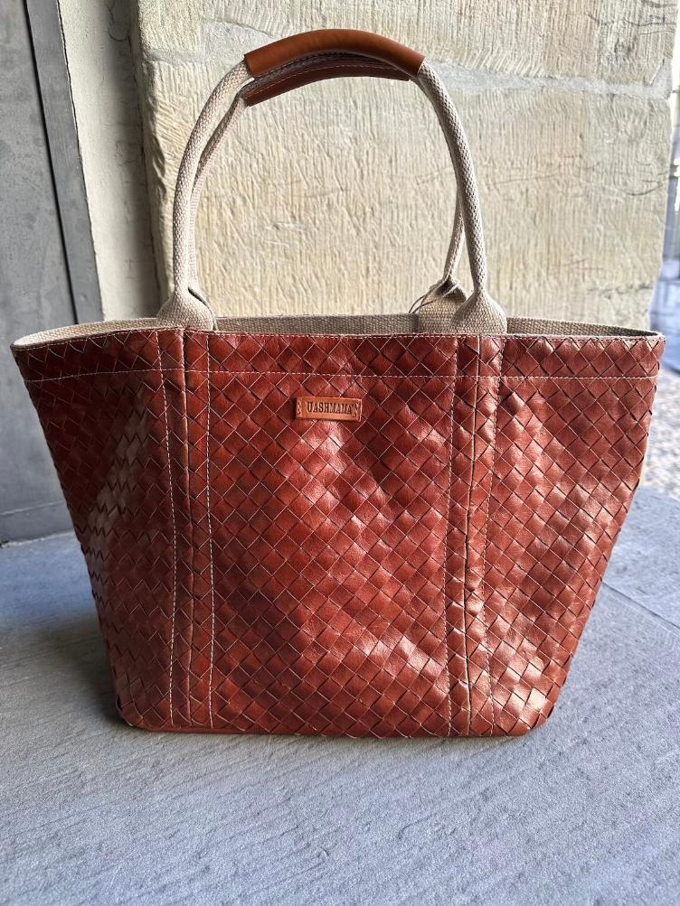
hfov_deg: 56.8
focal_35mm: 24
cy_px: 453
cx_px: 340
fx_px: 629
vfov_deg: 71.6
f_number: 1.78
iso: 80
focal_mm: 6.86
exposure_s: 1/121
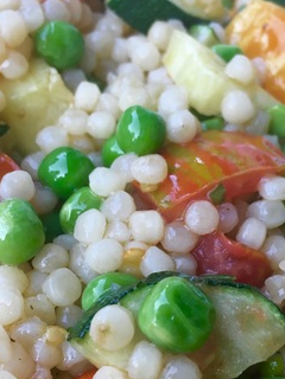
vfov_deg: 34.6
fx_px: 604
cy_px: 251
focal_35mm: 55
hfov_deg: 26.5
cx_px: 160
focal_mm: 4.15
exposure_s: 1/40
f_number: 2.2
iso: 25
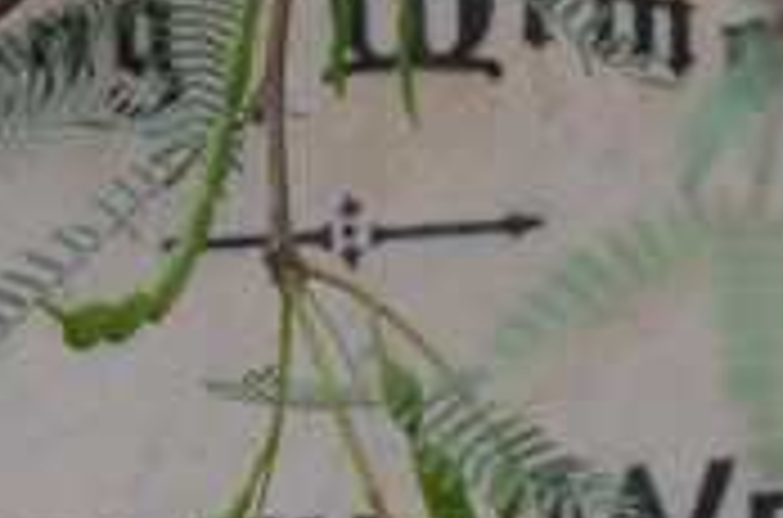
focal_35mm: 301
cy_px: 493
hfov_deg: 6.9
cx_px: 639
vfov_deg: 4.5
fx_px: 6529
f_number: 7.1
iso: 200
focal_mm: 34
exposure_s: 1/200
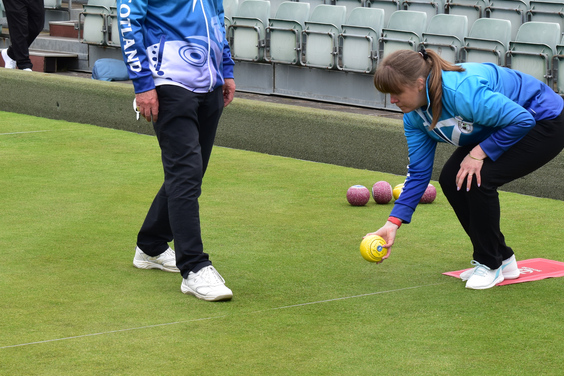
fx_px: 1864
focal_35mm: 119
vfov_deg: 11.5
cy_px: 121
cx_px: 386
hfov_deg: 17.2
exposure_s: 1/250
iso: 400
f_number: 10
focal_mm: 50
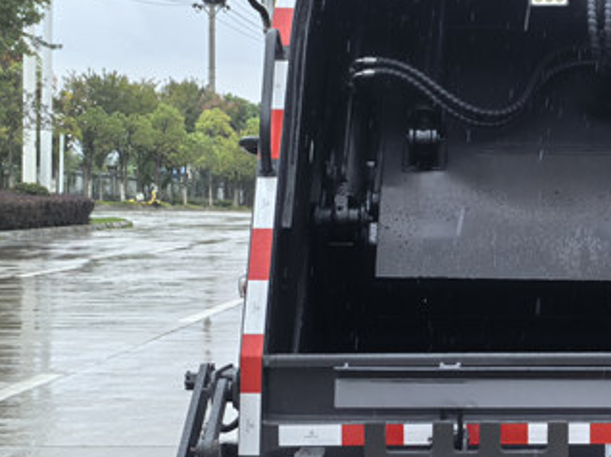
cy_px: 228
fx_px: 2487
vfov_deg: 10.5
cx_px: 586
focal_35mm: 141
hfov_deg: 13.8
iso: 50
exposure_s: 1/368
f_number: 2
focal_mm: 5.75
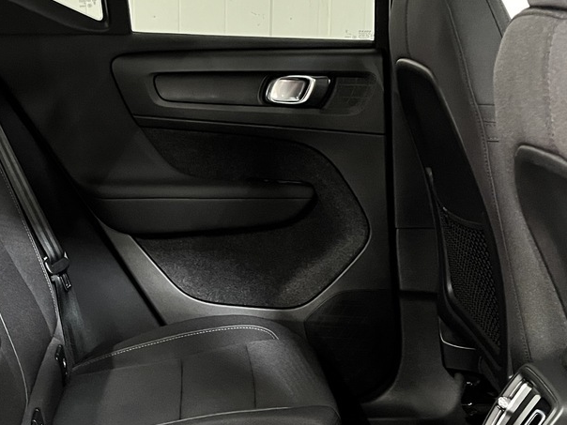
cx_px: 199
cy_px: 281
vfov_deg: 23.6
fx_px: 1016
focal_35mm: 62
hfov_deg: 31.0
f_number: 1.6
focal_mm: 5.1
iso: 500
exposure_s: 1/25
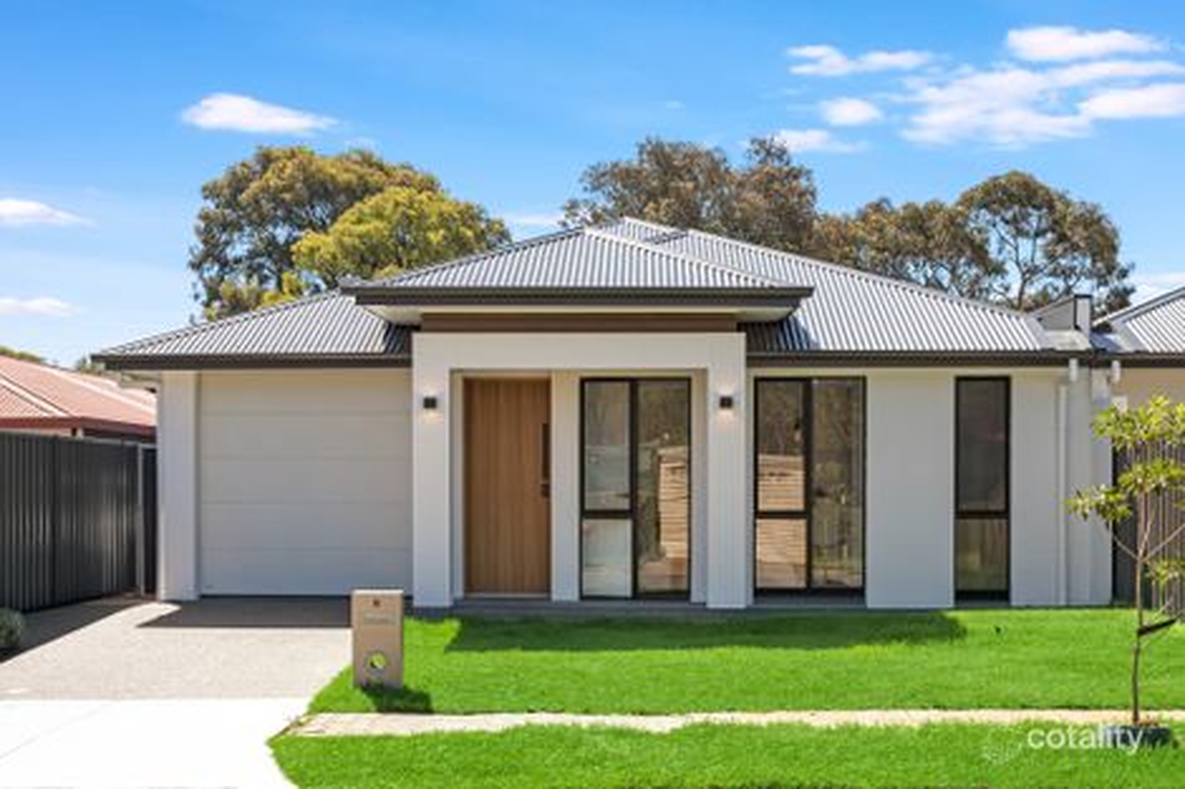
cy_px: 394
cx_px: 592
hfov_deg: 51.9
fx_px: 1217
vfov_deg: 35.9
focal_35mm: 37
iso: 50
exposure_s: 1/100
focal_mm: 37
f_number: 7.1
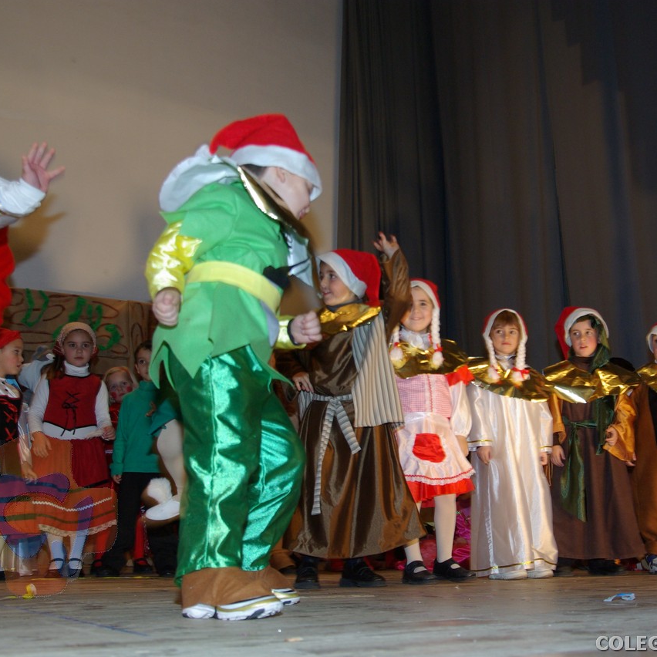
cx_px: 399
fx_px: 988
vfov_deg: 36.8
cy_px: 327
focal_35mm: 46
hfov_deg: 36.6
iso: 400
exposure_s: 1/45
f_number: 4.5
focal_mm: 24
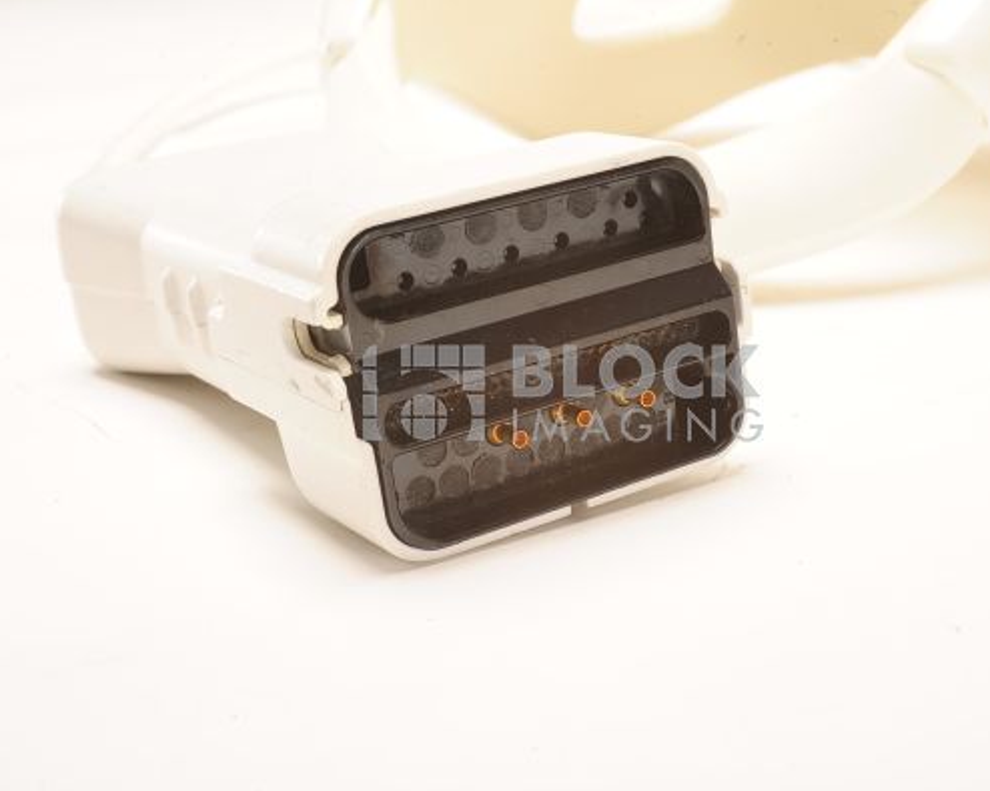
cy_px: 393
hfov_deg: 33.0
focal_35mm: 57
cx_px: 563
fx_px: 1670
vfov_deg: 26.7
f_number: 16
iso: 320
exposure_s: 1/160
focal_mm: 50
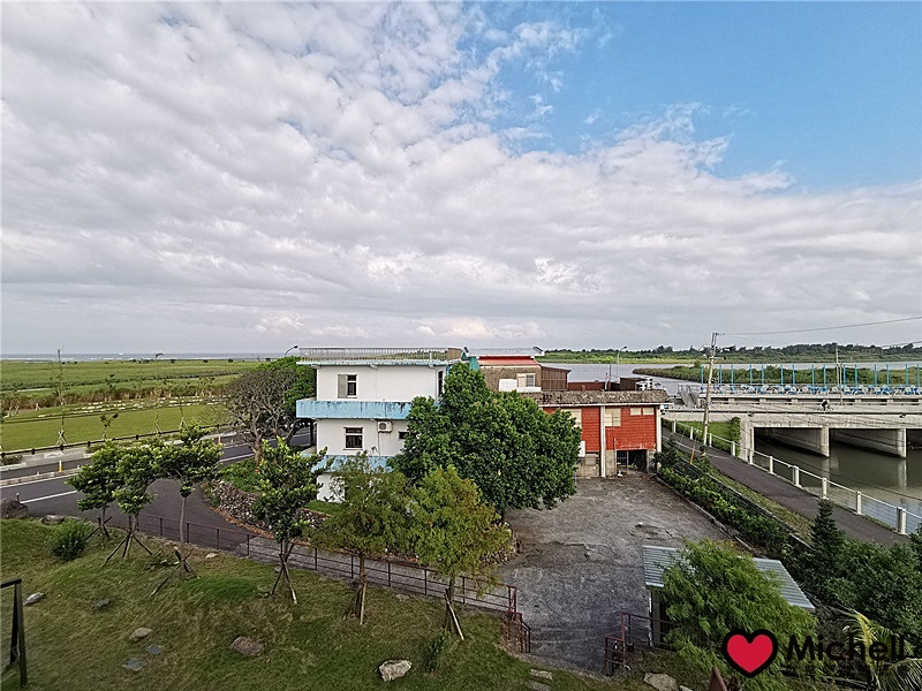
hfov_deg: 94.5
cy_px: 346
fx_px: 426
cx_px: 461
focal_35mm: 16
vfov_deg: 78.1
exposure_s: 1/460
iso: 50
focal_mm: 2.35
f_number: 2.2
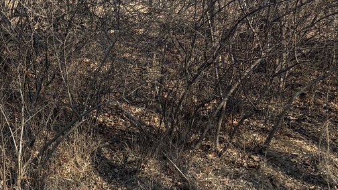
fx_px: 726
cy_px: 50
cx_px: -129
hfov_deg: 22.7
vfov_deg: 14.8
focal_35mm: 81
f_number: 1.6
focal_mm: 5.96
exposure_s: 1/1058
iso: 50
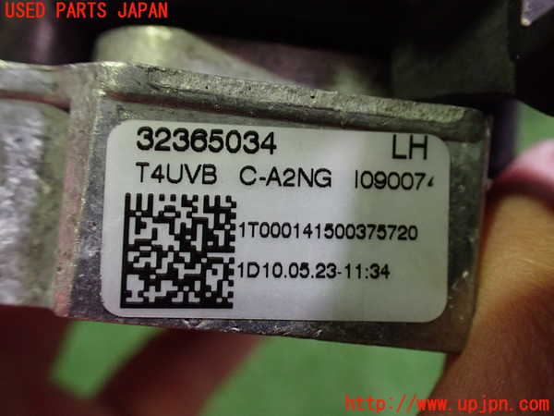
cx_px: 277
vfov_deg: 46.8
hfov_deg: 60.0
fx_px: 480
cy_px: 208
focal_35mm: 30
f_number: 2.3
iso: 800
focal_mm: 5.4
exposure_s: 1/80
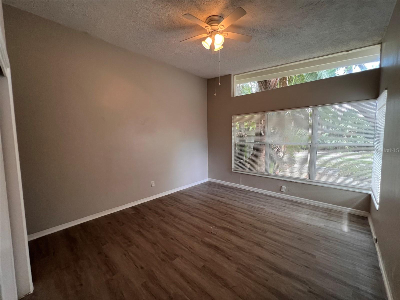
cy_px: 150
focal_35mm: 13
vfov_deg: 89.9
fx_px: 150
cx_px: 200
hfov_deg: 106.2
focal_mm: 1.57
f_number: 1.8
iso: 160
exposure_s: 1/120
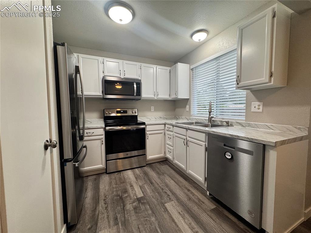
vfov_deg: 85.6
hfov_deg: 102.1
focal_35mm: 14
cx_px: 156
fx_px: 126
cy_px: 116
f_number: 2.2
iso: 200
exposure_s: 1/120
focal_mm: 2.22
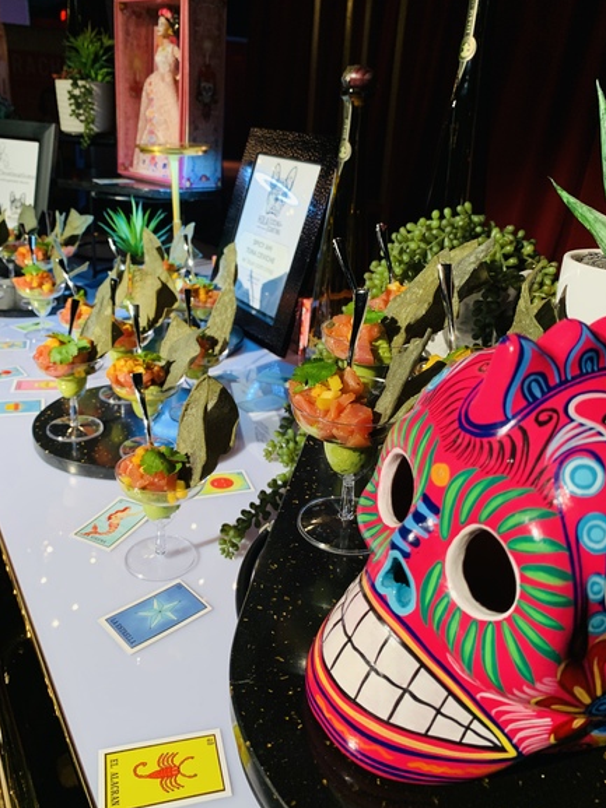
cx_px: 293
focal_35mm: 27
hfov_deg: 51.3
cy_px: 393
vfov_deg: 65.3
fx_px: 631
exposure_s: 1/60
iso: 100
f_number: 1.8
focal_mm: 4.25
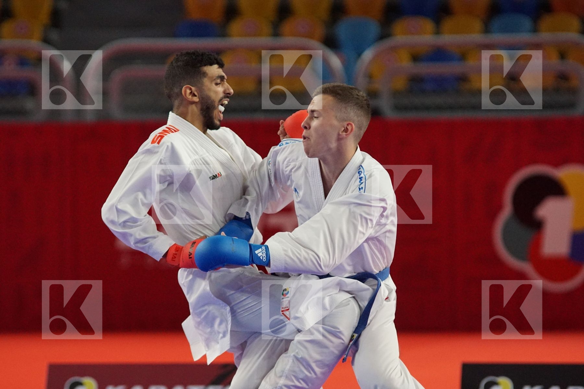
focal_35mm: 270
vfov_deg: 5.1
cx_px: 292
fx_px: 4380
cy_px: 194
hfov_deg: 7.6
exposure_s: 1/2000
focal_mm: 180
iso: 3200
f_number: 2.8
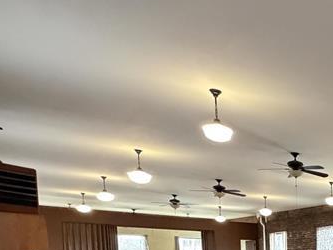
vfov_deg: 28.9
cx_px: 447
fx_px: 414
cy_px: 304
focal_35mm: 43
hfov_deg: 31.8
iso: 1250
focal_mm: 2.22
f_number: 2.2
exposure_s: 1/60
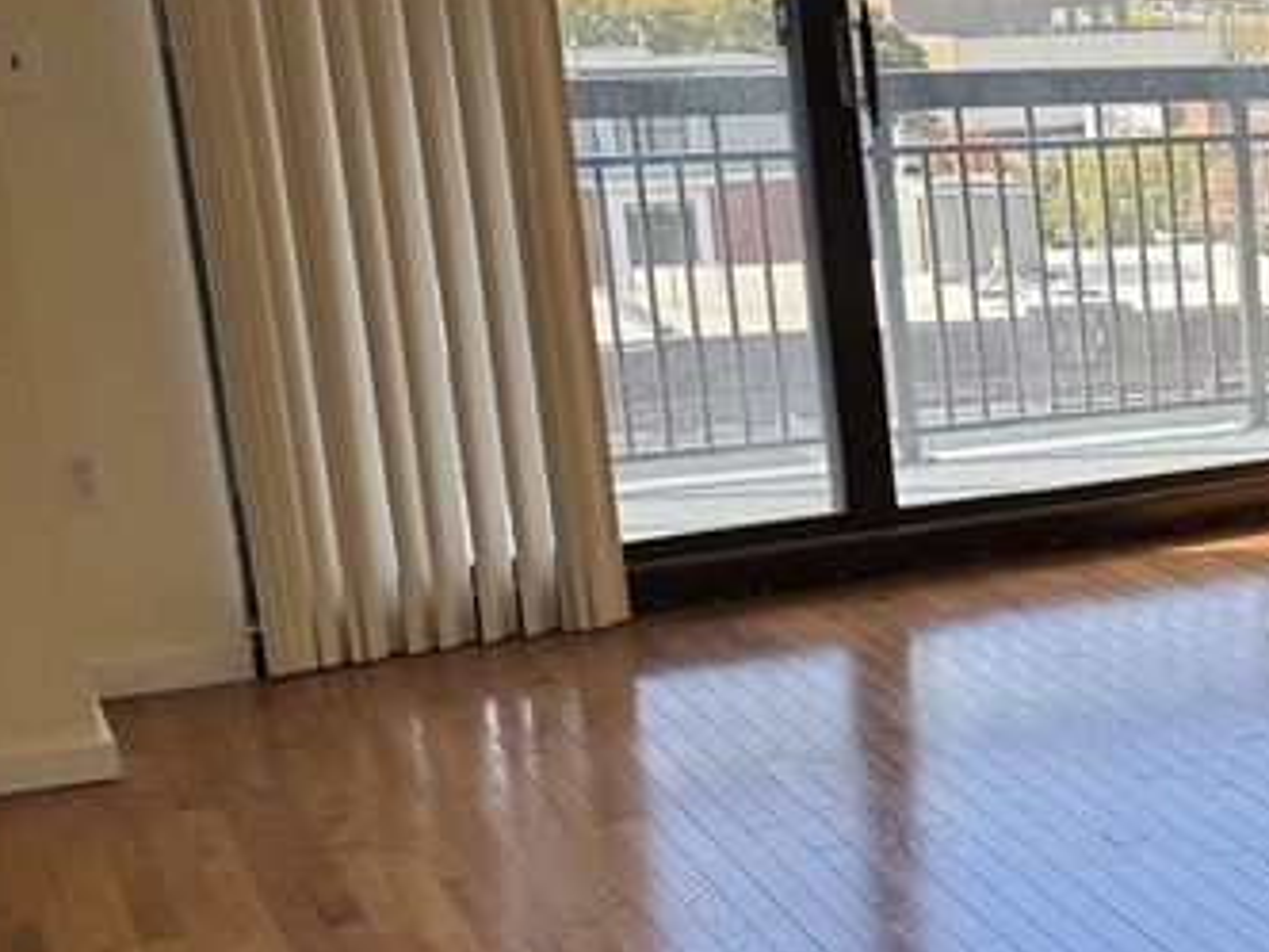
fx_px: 2713
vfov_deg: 19.8
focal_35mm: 74
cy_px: 627
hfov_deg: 22.2
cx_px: 1846
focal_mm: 6.76
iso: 64
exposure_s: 1/248
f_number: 1.78
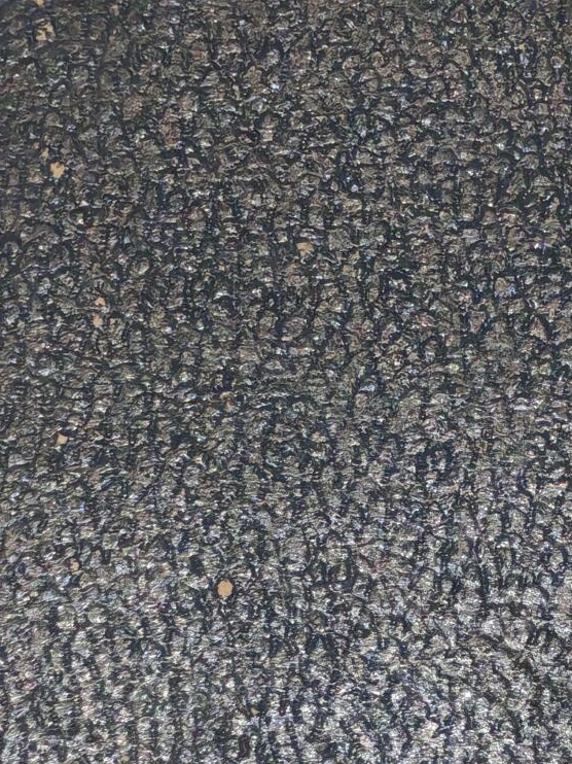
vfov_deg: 11.9
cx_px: 355
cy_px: 616
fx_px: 3637
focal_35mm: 165
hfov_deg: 9.0
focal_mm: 5.52
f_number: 1.95
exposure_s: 1/50
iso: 250
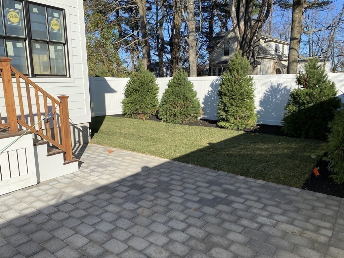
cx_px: 172
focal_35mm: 26
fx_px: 258
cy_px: 129
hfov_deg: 67.3
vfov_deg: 53.1
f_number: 1.8
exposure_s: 1/2463
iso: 32
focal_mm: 4.25
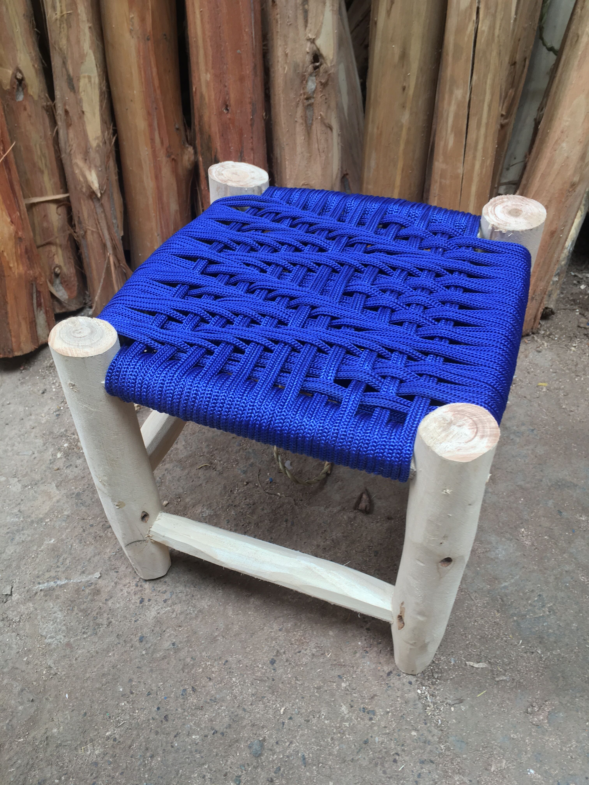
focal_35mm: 29
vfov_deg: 61.7
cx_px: 294
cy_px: 392
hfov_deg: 48.2
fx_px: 658
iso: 25
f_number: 2.2
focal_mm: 4.15
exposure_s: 1/50
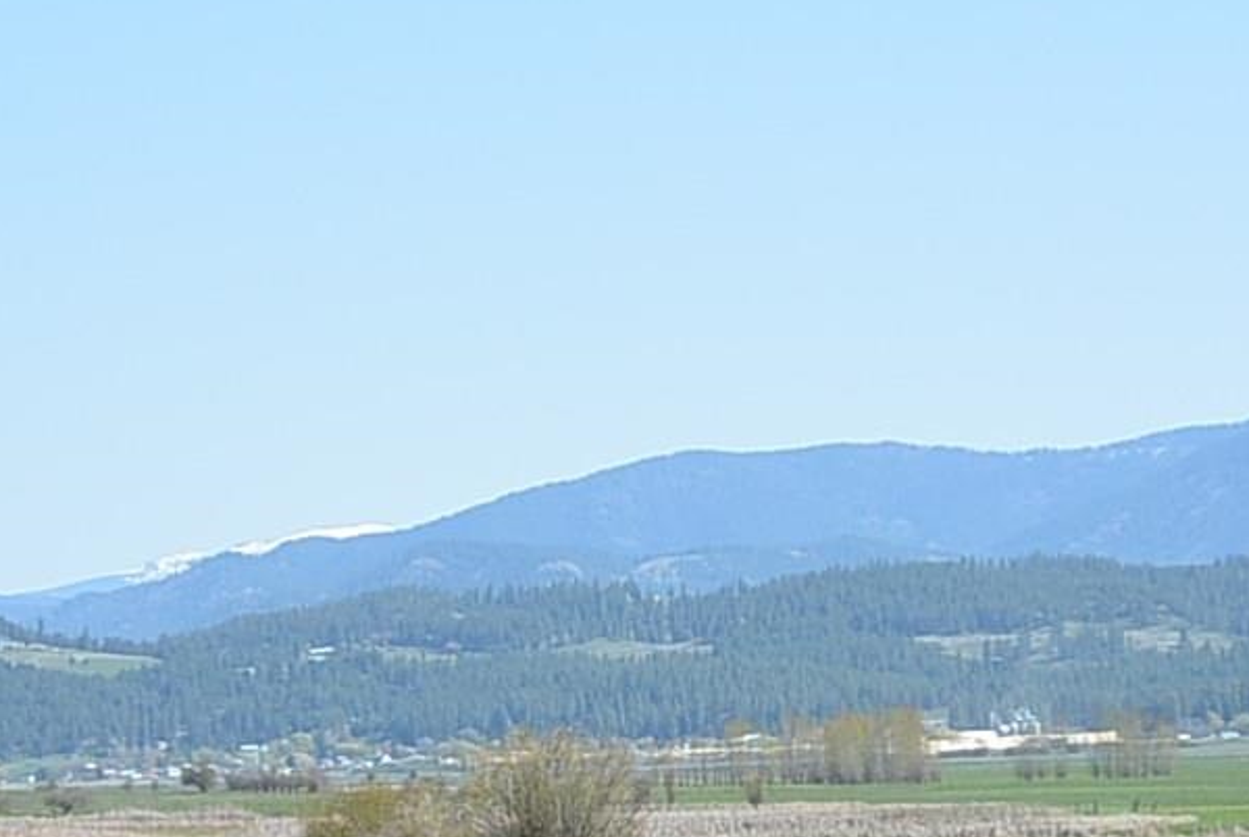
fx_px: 5941
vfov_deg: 8.0
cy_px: 687
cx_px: 641
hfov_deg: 12.0
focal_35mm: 171
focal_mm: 19.9
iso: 100
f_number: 4.8
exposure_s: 1/500
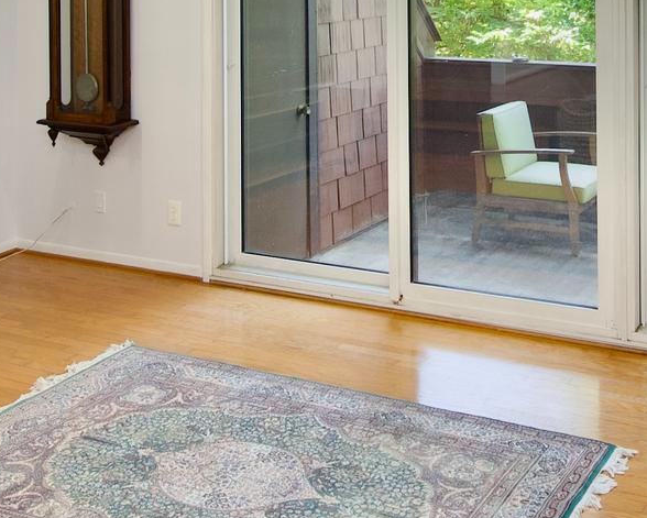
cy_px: -82
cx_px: 476
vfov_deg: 27.6
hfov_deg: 37.2
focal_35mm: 49
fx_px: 939
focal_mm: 10
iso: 320
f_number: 7.1
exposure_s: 1/20
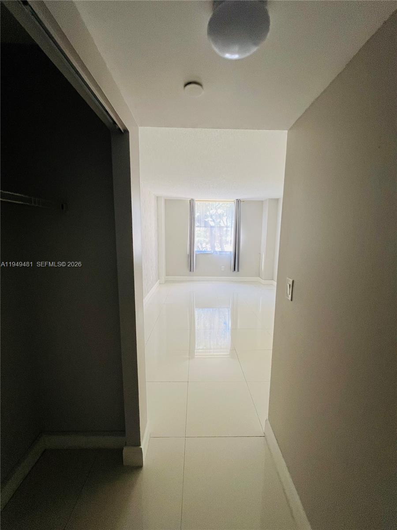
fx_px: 199
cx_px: 198
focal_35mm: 13
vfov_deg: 106.2
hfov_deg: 89.9
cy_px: 265
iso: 250
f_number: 1.8
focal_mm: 1.57
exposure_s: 1/99
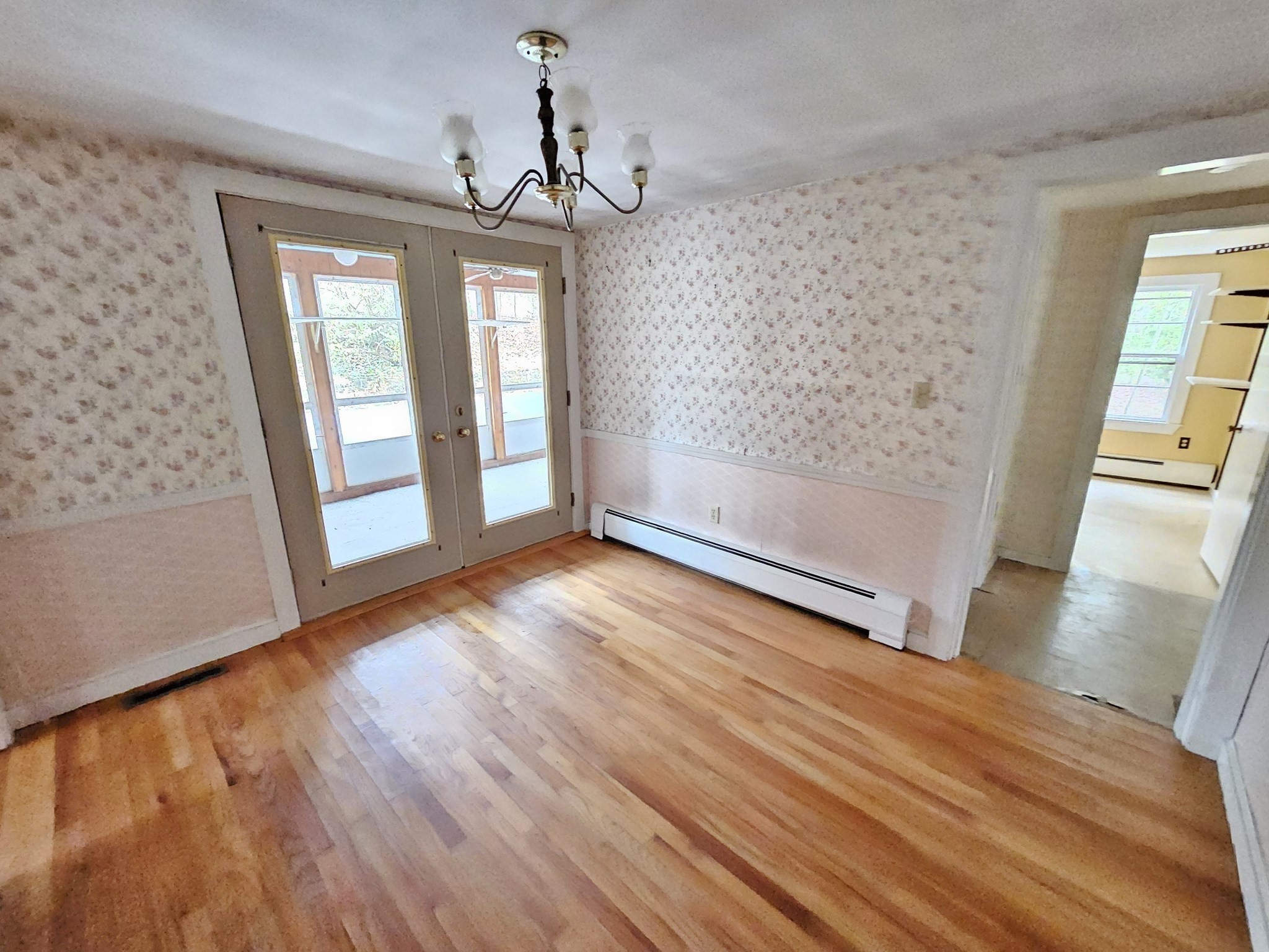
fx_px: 477
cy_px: 476
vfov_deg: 89.9
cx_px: 634
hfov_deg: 106.2
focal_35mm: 13
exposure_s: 1/17.2
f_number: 2.2
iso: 4000
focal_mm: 2.2
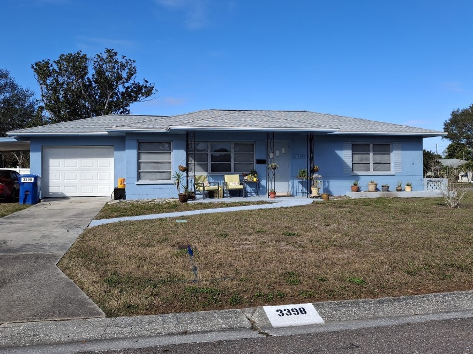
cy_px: 171
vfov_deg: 48.2
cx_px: 208
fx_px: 396
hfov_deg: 61.5
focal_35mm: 29
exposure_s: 1/1475
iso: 32
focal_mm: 4.69
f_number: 1.8
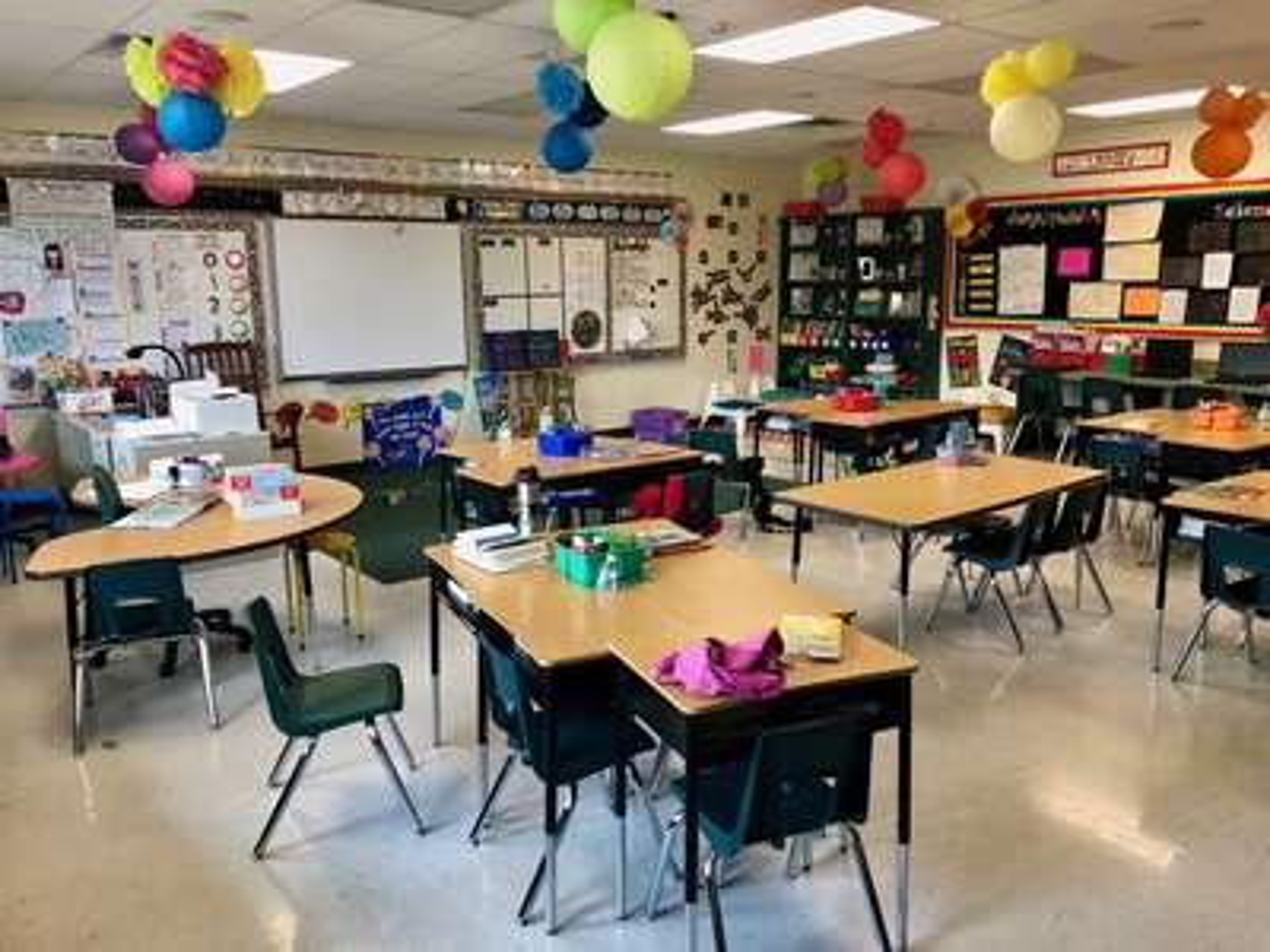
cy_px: 476
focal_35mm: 28
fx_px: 1027
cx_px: 635
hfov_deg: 63.4
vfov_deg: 49.7
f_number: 1.8
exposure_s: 1/20
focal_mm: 4
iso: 40
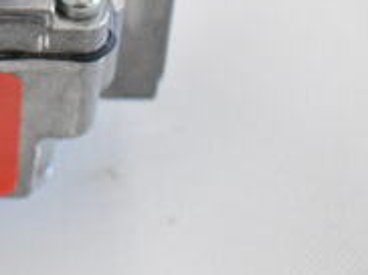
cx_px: -113
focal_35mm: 141
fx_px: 1493
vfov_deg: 10.2
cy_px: -113
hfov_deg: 13.5
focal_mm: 29
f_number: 5.6
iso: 6400
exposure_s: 1/200
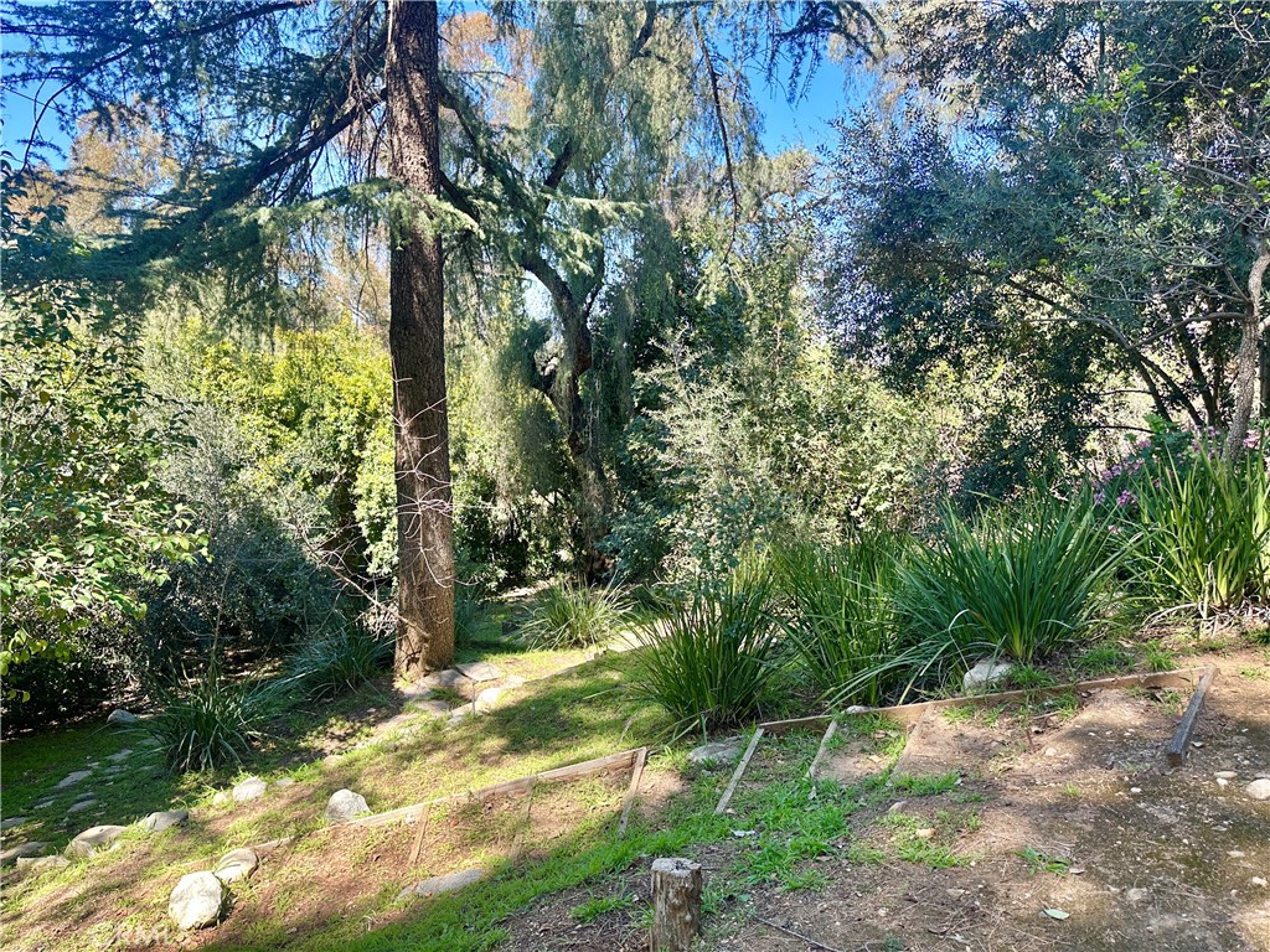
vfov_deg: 56.8
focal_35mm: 24
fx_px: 881
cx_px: 635
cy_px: 476
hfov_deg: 71.6
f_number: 1.78
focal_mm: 6.86
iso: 80
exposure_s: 1/503
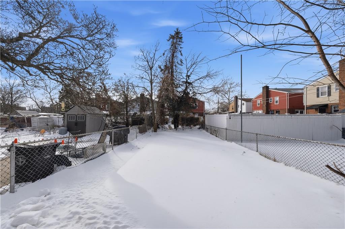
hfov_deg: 112.7
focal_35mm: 12
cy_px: 114
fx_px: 115
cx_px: 172
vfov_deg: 89.9
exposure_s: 1/4000
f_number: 8
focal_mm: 8
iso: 320
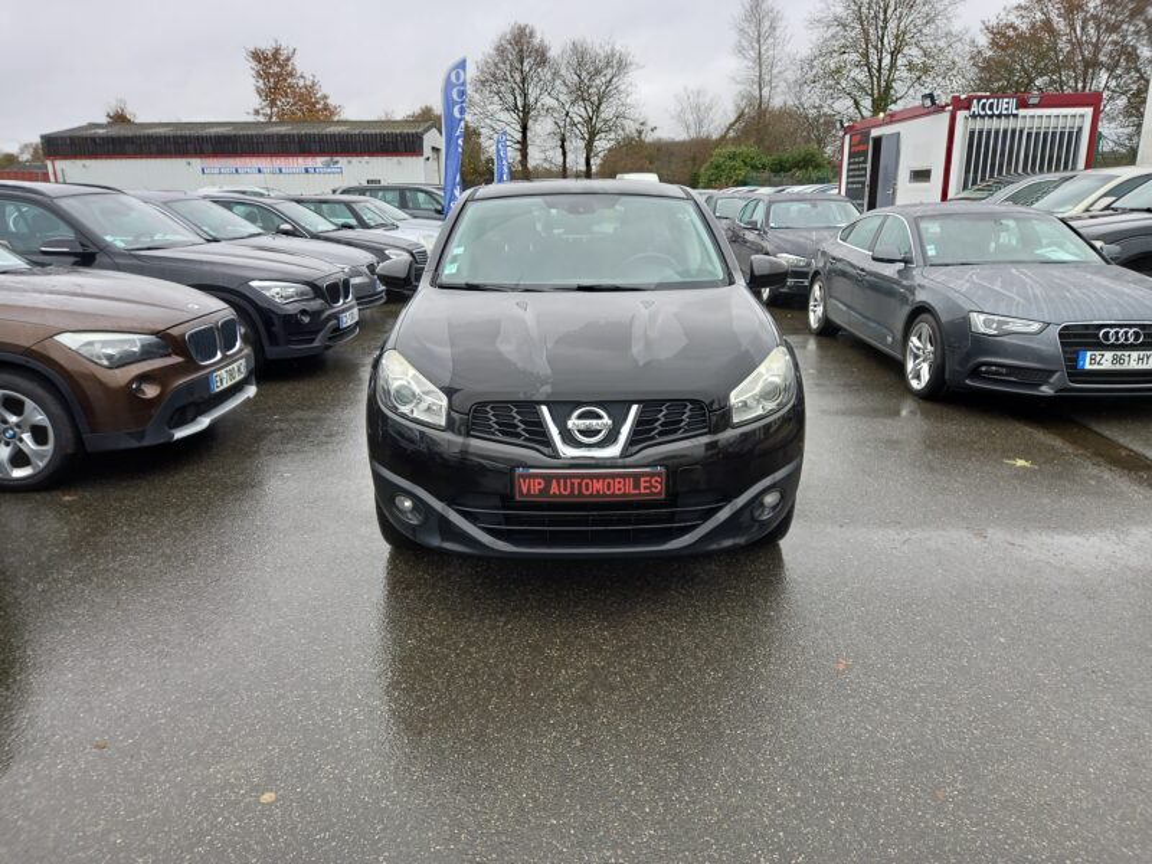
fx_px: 832
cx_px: 576
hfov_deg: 69.4
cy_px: 432
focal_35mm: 25
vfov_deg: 54.9
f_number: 2
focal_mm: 4.6
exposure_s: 1/100
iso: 50
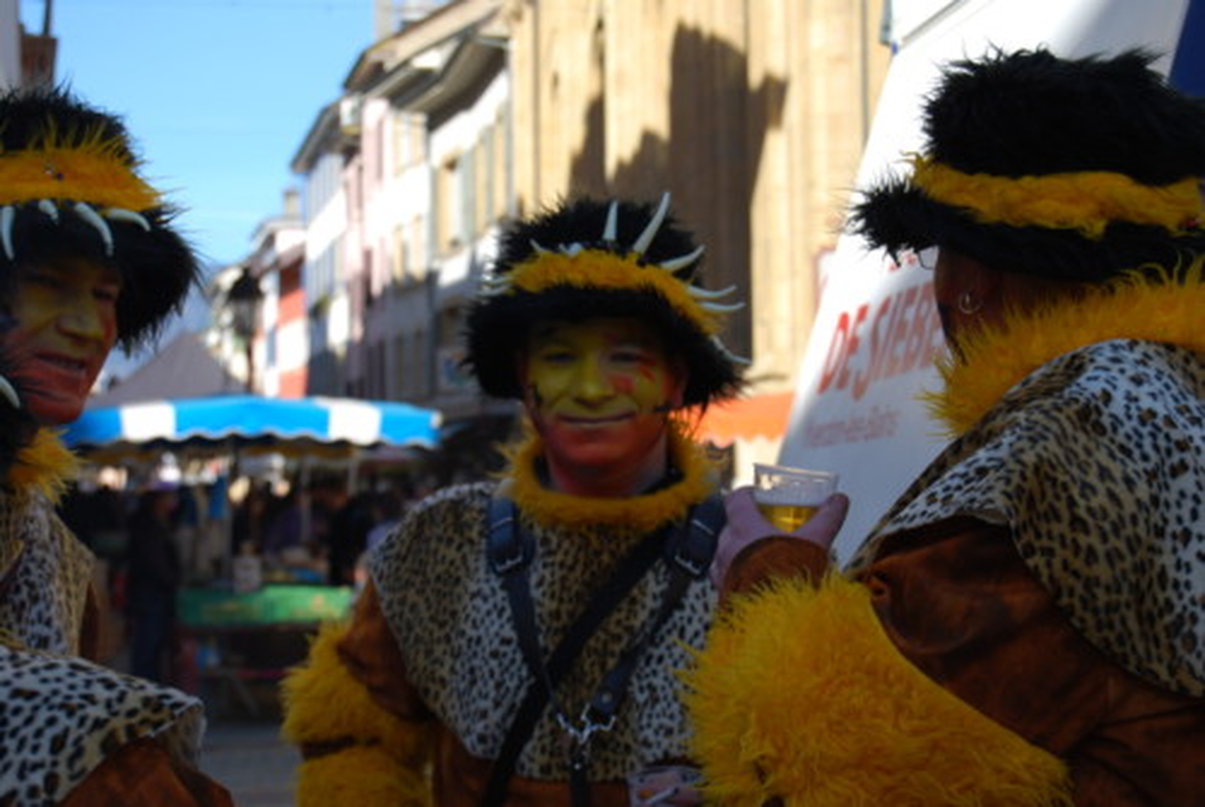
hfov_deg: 24.6
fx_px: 2765
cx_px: 602
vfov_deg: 16.6
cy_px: 404
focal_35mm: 82
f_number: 7.1
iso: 100
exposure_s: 1/200
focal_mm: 55
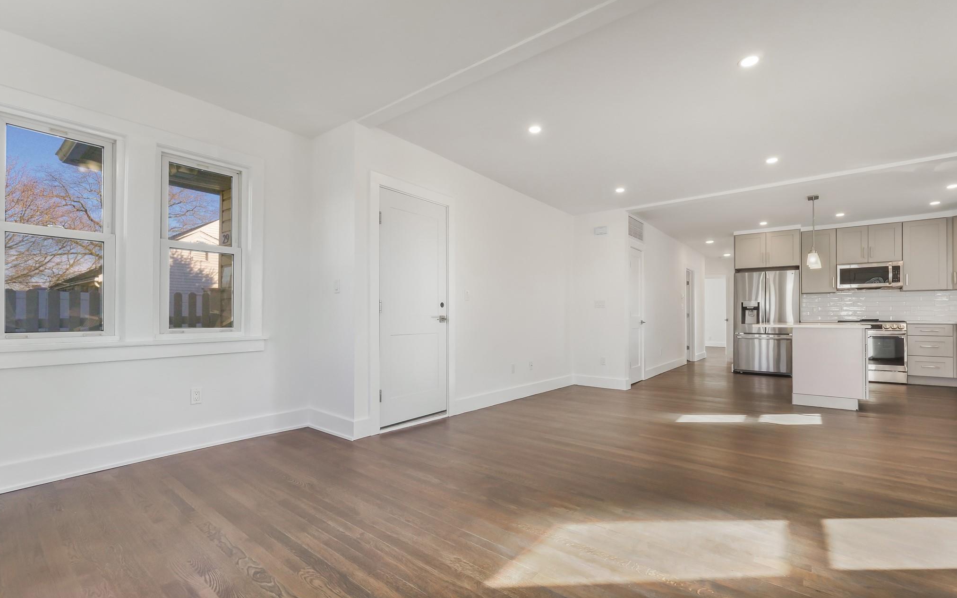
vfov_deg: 74.7
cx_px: 480
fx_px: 391
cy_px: 320
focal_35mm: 15
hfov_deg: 101.5
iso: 800
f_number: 8
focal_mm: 7
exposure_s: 1/15
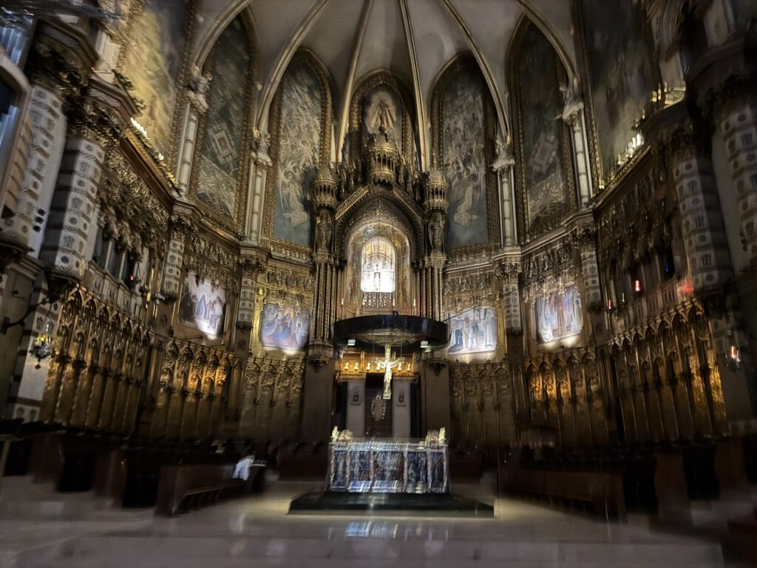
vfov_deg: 56.8
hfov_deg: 71.6
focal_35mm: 24
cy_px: 284
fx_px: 525
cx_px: 378
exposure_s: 1/13
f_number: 1.78
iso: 1000
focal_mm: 6.76
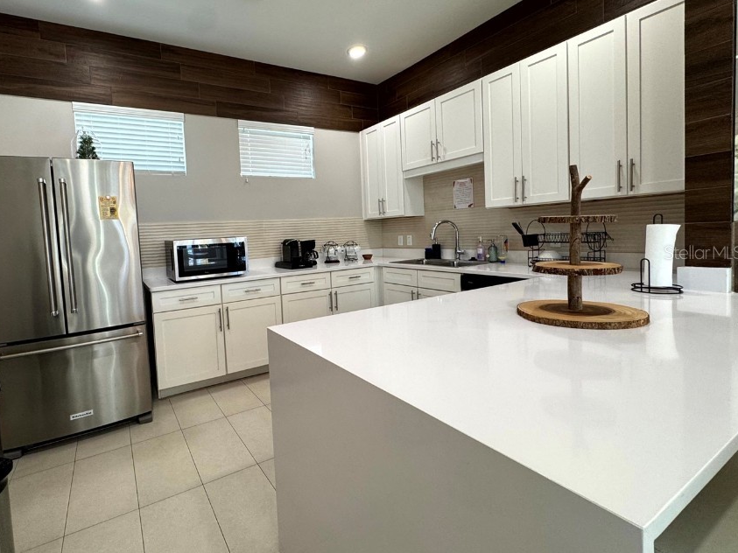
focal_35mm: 17
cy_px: 252
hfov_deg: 90.0
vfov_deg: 74.6
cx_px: 299
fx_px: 362
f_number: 2.2
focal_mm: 2.22
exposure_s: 1/120
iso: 160
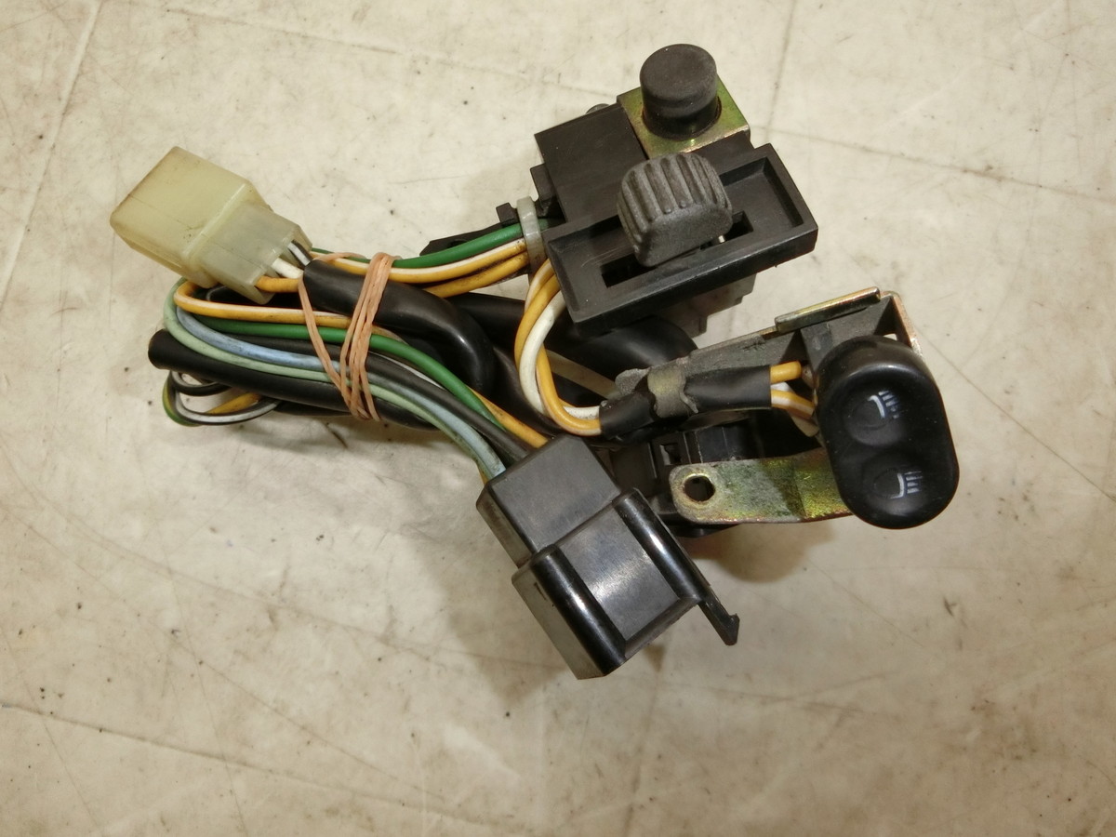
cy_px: 418
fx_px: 806
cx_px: 558
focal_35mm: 25
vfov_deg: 54.9
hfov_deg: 69.4
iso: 250
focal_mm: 4.5
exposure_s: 1/60
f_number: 3.5
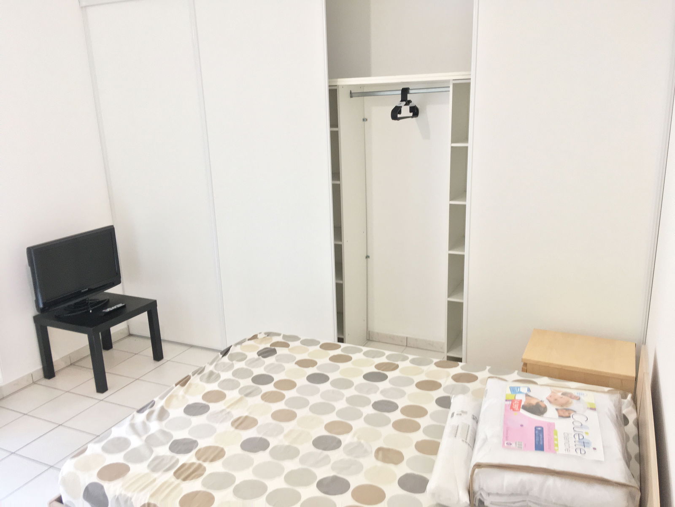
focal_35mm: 29
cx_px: 338
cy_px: 254
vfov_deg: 48.2
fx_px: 565
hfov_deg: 61.7
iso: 50
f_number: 2.2
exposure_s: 1/33
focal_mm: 4.15
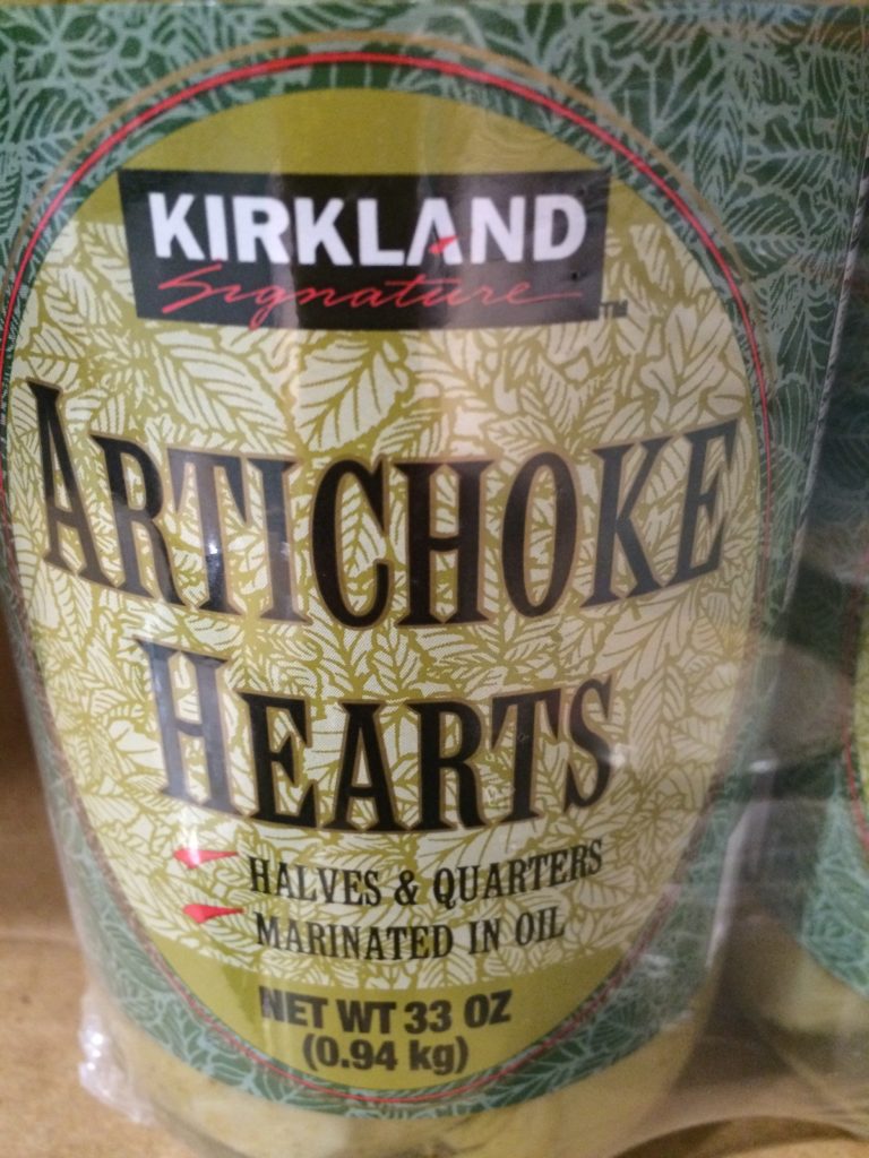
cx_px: 434
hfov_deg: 48.2
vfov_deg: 61.7
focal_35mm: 29
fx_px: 971
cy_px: 579
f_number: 2.2
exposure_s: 1/30
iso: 320
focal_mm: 4.15
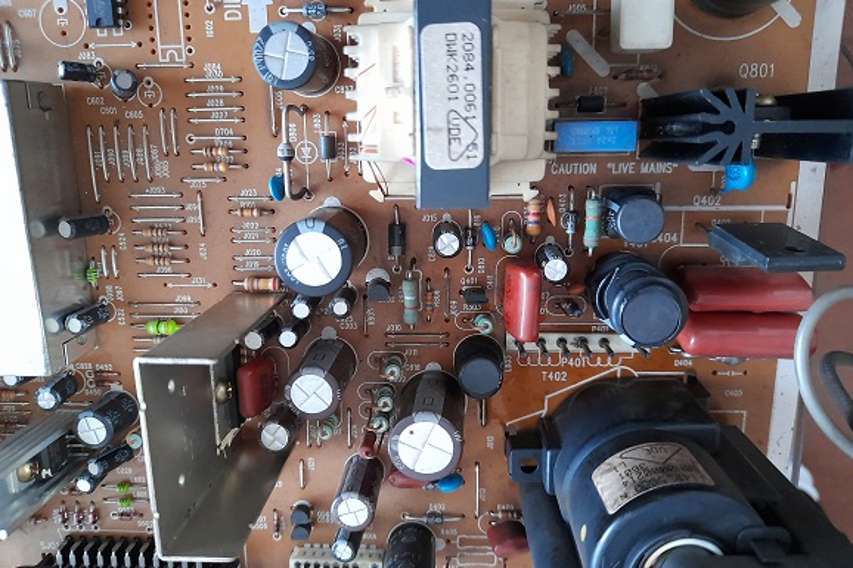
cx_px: 431
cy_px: 291
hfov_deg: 67.4
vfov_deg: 47.9
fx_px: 640
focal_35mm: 27
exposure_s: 1/20
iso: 640
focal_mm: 4.6
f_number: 2
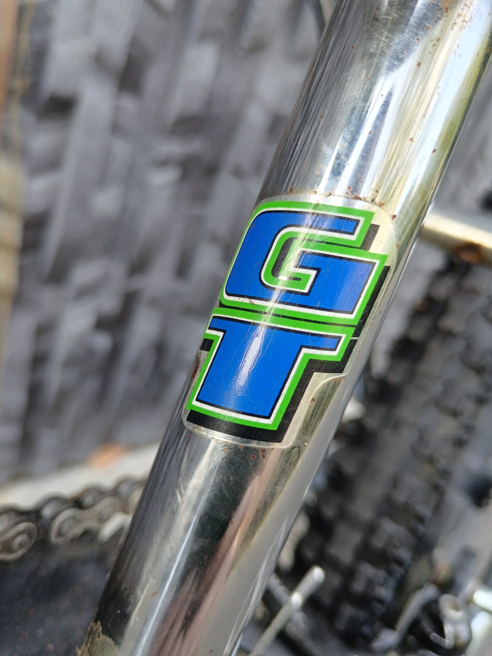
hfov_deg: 51.4
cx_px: 246
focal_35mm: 27
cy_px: 328
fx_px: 512
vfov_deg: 65.3
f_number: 1.9
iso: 400
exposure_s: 1/100
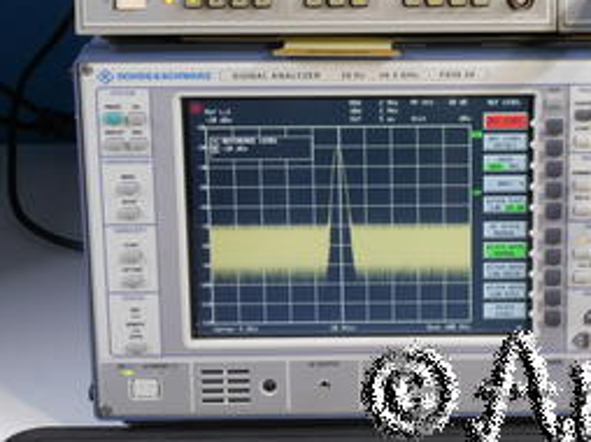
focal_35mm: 126
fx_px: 2149
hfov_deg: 15.6
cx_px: 463
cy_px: 114
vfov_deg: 11.7
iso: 800
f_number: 22
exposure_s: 1
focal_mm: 40
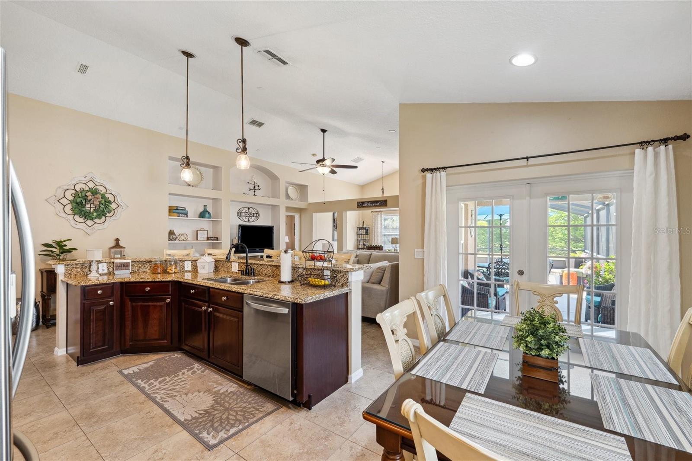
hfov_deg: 104.3
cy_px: 230
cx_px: 346
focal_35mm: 14
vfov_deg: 81.2
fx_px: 269
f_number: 8
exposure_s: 1/13
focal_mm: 14
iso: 400
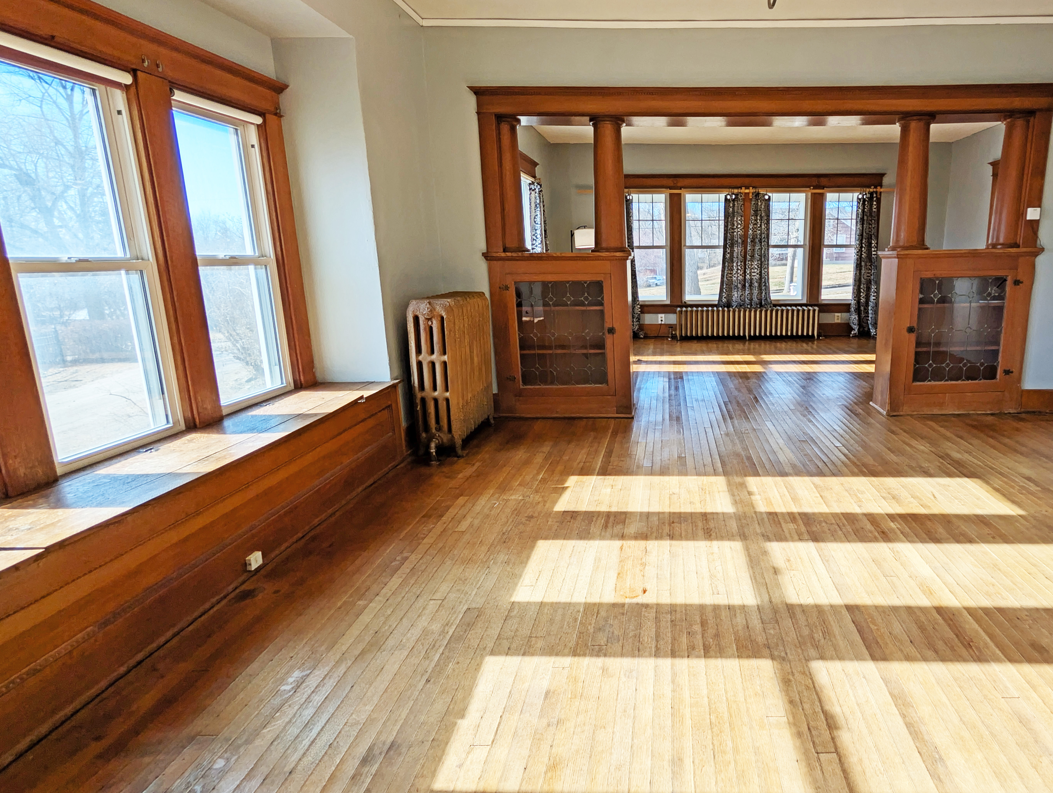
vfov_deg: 71.7
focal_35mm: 18
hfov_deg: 85.5
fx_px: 548
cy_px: 379
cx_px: 674
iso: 45
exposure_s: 1/464
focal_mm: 2.02
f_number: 1.7
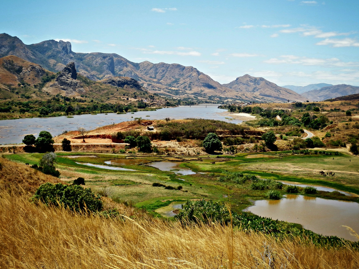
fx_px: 550
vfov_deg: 27.5
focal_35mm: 53
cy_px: 129
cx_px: 174
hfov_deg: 36.2
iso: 80
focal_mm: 9.2
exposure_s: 1/640
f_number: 4.3
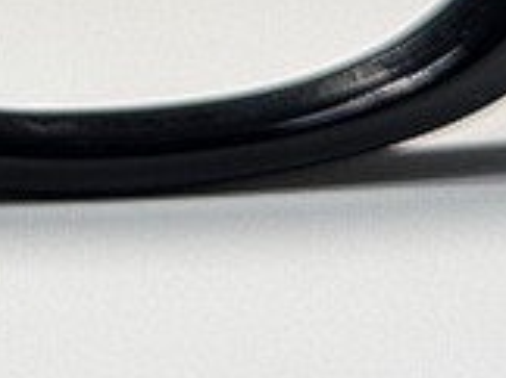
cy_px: -669
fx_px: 4335
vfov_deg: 4.8
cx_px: -603
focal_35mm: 297
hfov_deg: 6.4
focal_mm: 6.76
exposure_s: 1/157
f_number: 1.78
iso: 100
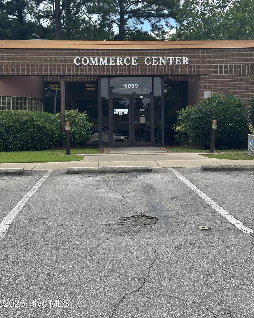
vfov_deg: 36.6
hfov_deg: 29.7
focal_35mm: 51
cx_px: 125
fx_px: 479
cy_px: 146
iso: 64
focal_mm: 6.86
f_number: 1.78
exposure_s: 1/1783
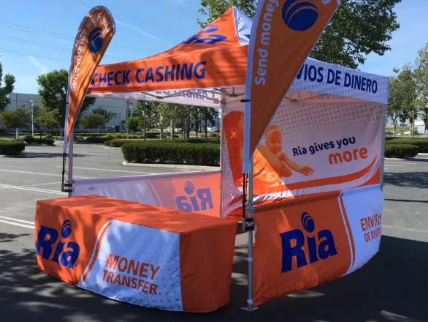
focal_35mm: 38
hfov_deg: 48.9
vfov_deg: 37.7
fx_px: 470
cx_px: 228
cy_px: 162
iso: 25
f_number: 2.2
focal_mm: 4.15
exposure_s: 1/1350
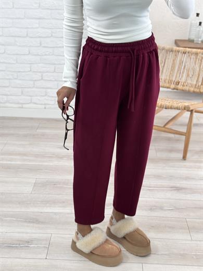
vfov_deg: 39.7
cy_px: 136
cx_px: 102
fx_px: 375
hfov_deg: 30.3
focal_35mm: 48
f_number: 1.78
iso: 64
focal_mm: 6.76
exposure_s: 1/121
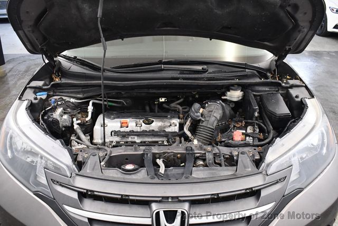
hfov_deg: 53.1
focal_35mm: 36
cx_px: 169
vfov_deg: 36.9
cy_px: 113
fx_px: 338
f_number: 3.5
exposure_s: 1/125
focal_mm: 18
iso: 2800
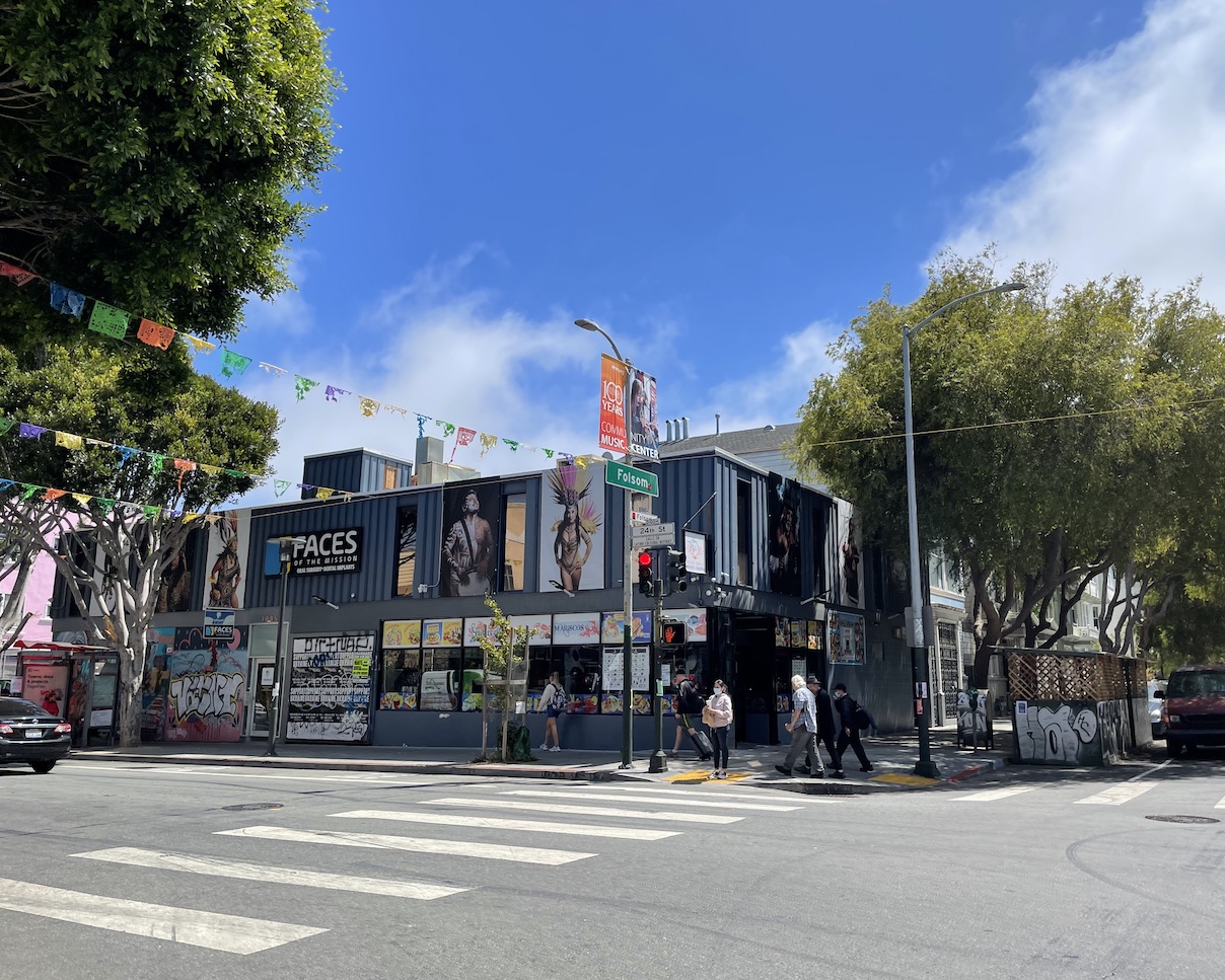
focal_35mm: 28
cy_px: 492
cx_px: 664
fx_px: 1015
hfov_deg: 62.1
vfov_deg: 51.5
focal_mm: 4.2
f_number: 1.6
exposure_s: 1/3205
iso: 32
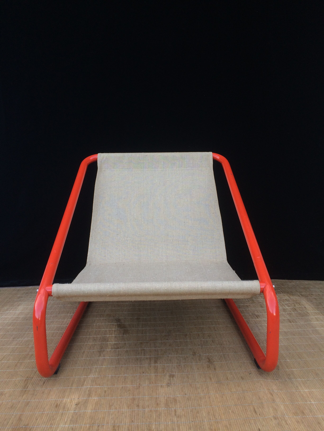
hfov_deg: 48.2
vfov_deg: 61.7
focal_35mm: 29
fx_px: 362
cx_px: 162
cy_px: 216
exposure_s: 1/100
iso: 40
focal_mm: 4.15
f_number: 2.2
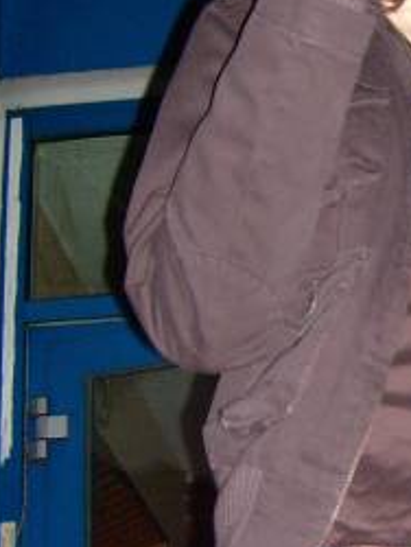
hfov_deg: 17.3
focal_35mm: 84
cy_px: 374
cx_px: 374
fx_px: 1328
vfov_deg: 23.1
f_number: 2.8
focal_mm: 5.95
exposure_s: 1/60
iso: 100
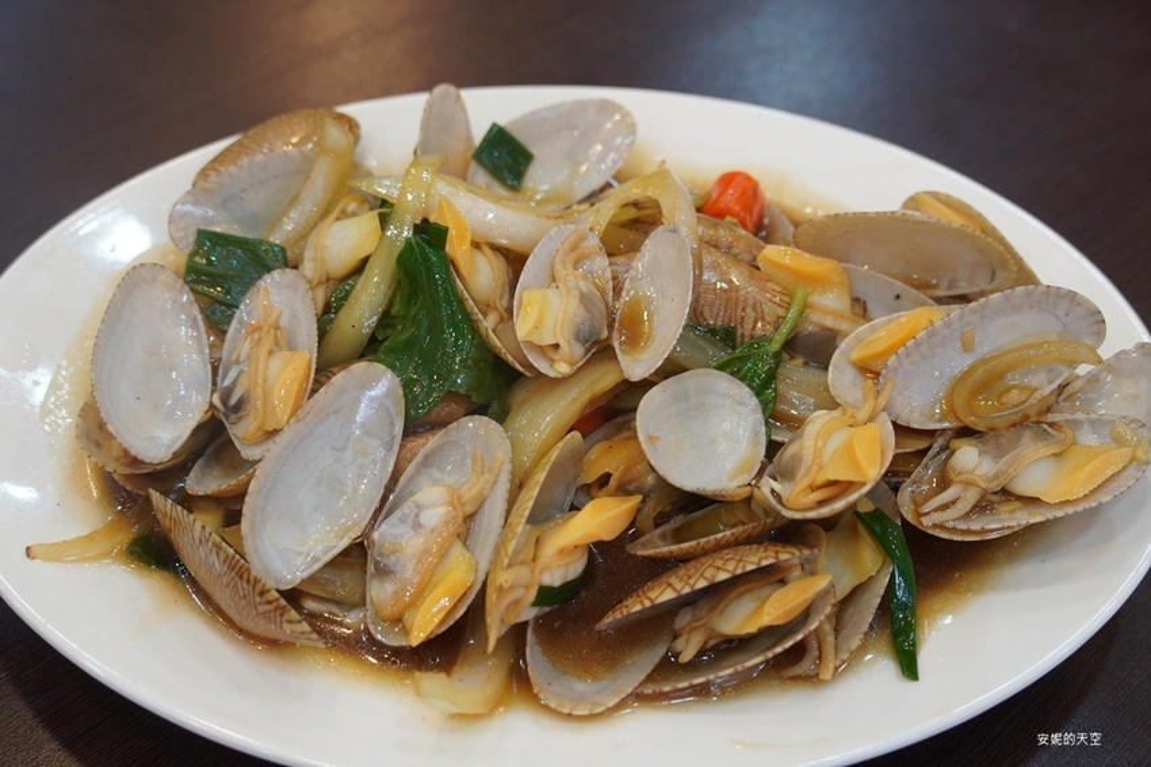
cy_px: 384
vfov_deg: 26.5
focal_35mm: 51
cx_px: 576
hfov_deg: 38.9
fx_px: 1630
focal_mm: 34
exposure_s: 1/100
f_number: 5
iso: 1000
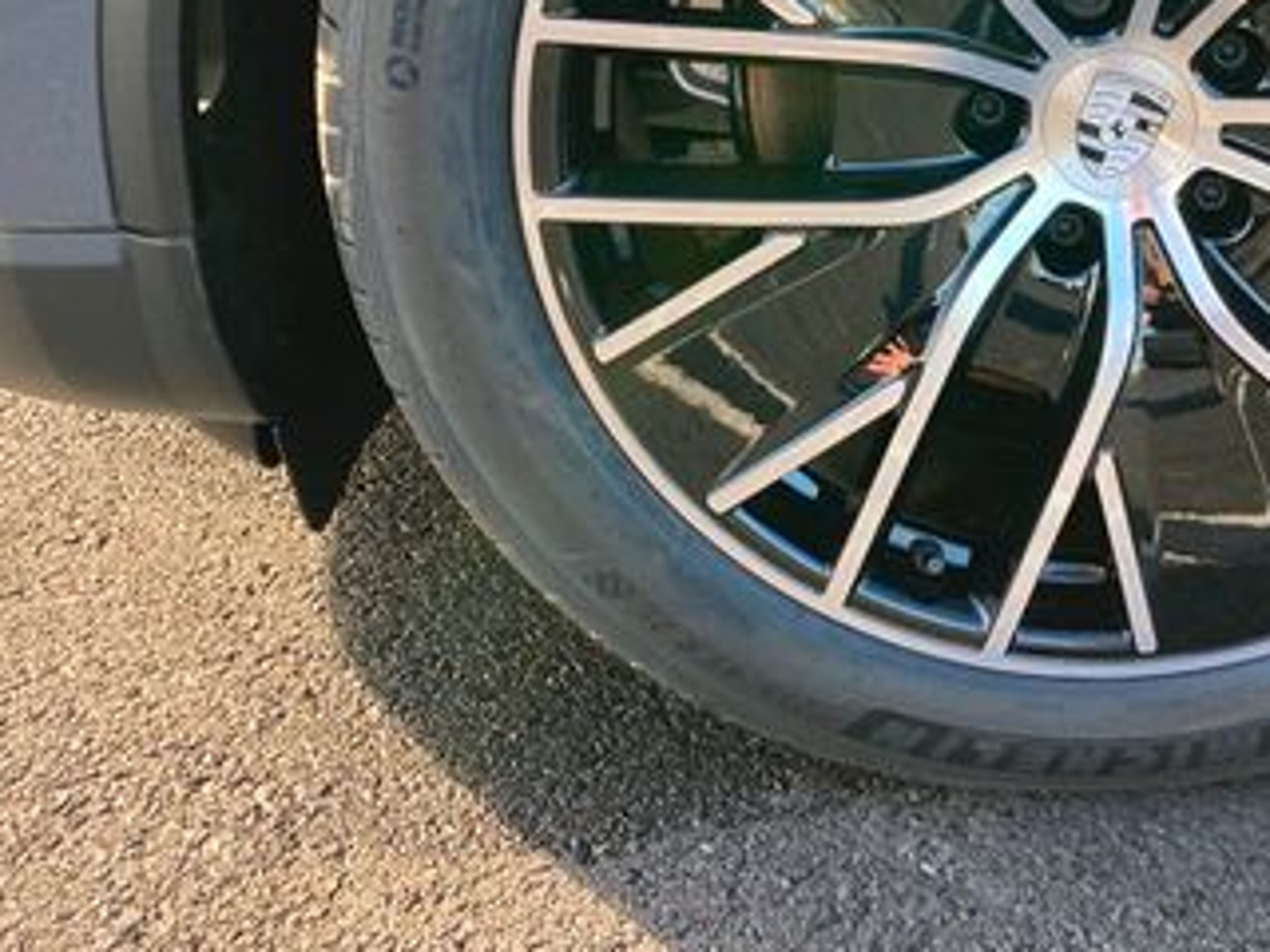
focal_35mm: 56
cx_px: 1032
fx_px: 2055
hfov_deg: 33.3
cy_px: 91
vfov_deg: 25.3
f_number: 1.8
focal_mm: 3.99
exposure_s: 1/121
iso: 25
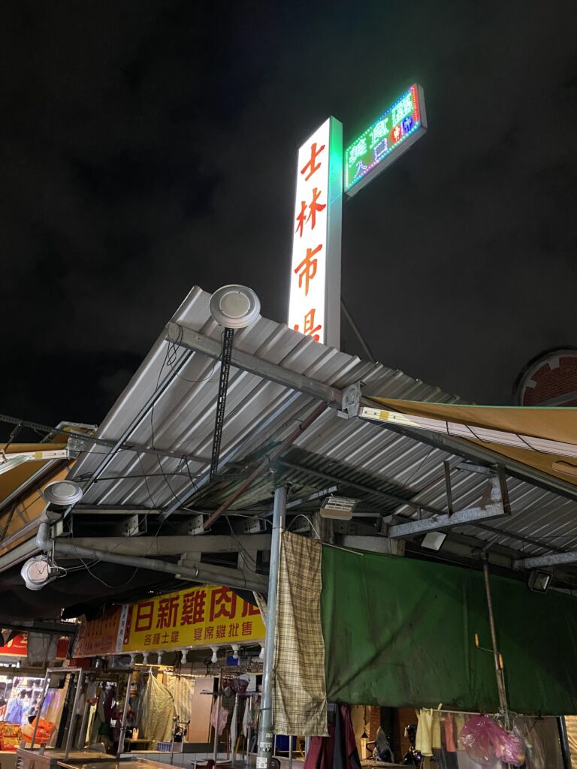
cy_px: 384
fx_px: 578
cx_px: 288
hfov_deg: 53.1
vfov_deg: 67.3
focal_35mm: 26
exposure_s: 1/30
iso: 1000
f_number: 1.8
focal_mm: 4.25
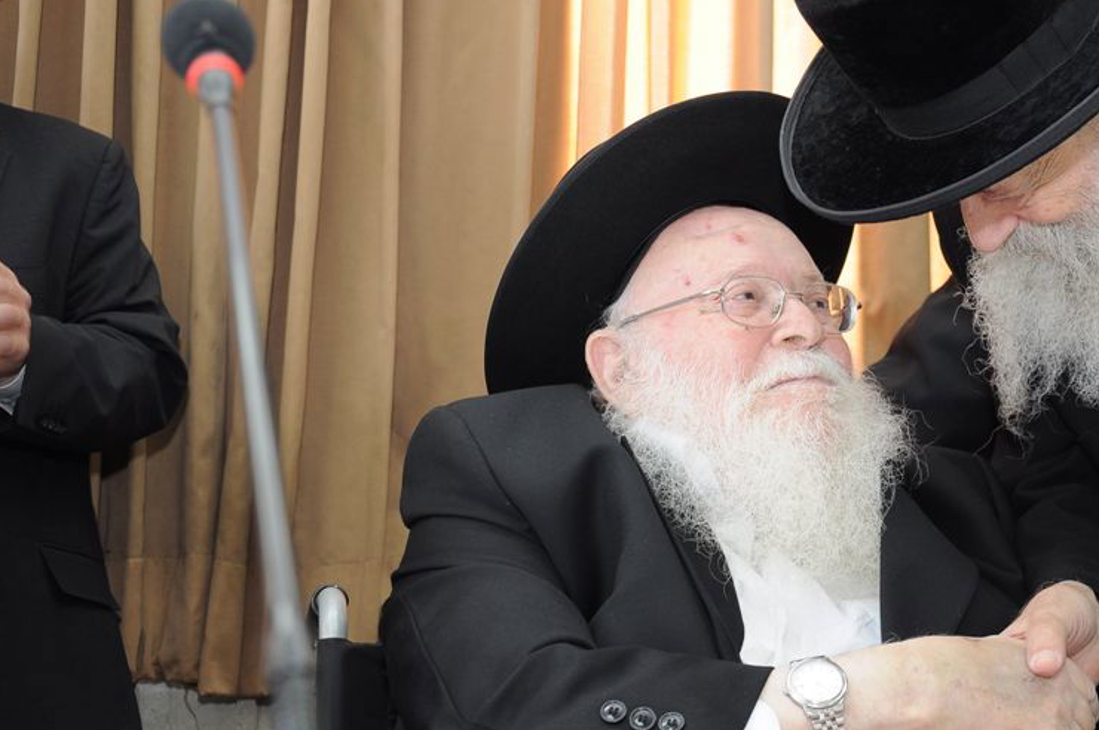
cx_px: 744
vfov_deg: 25.0
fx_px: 1646
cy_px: 323
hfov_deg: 36.5
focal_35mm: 54
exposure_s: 1/40
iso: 400
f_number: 4
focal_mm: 26
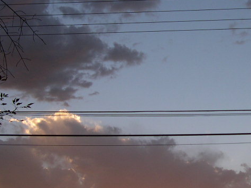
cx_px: 195
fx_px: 594
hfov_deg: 23.5
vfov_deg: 18.0
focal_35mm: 82
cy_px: 77
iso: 100
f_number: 2.8
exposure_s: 1/577
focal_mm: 8
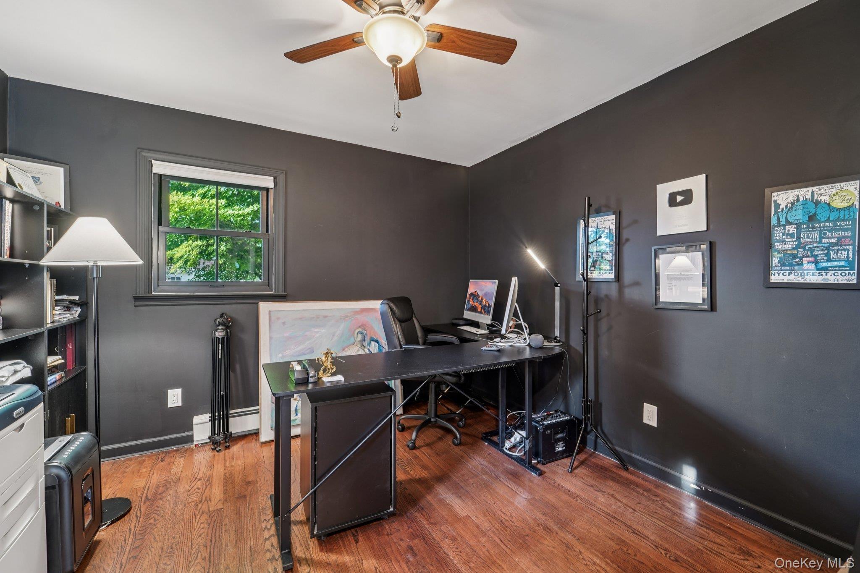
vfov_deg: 81.2
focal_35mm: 14
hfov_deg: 104.3
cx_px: 430
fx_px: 334
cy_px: 286
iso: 400
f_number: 8
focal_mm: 14
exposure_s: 1/2
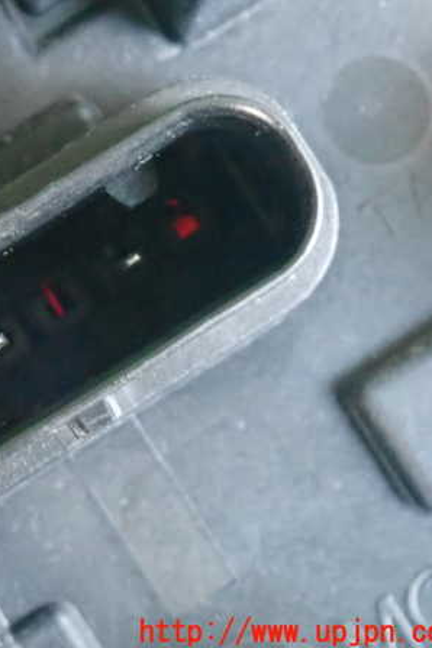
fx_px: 2286
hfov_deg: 10.7
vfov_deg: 16.1
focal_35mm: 127
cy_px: 325
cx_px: 32
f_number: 4.7
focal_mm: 16.48
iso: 3200
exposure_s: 1/15
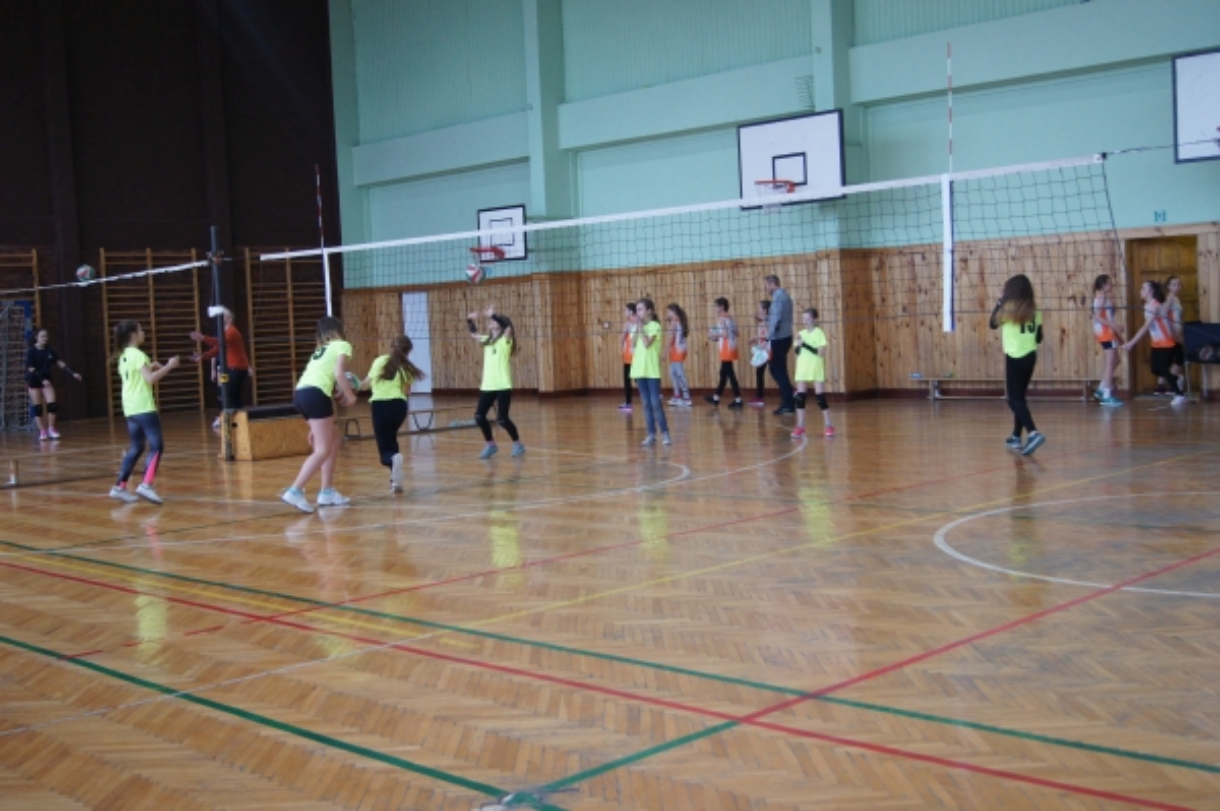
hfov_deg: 46.4
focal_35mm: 42
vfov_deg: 31.8
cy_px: 406
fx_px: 1422
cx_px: 610
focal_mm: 28
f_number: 4.5
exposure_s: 1/125
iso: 1000
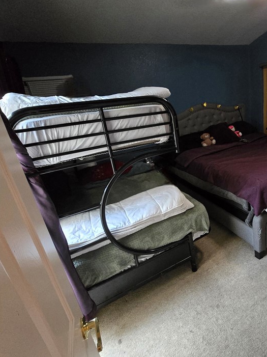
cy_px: 178
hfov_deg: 65.4
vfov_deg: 84.7
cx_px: 193
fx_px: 196
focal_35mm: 19
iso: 1600
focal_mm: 2.2
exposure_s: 1/60.2
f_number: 2.2
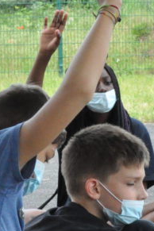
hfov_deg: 5.0
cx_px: 109
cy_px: 148
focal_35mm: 274
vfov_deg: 7.5
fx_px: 1758
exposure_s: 1/320
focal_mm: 52
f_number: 18
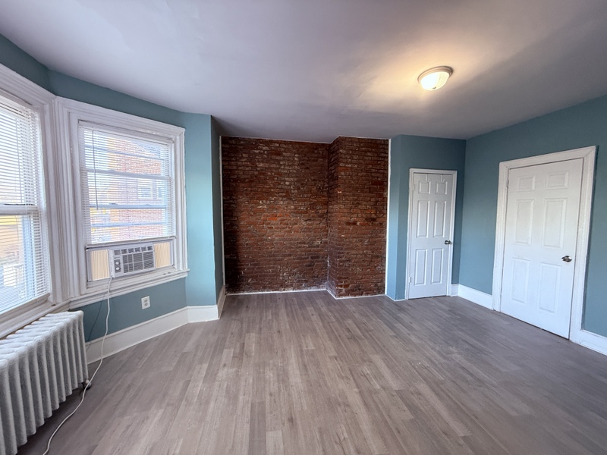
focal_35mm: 14
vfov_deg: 85.7
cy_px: 228
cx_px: 304
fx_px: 245
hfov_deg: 102.1
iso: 500
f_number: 2.2
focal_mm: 2.22
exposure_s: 1/60
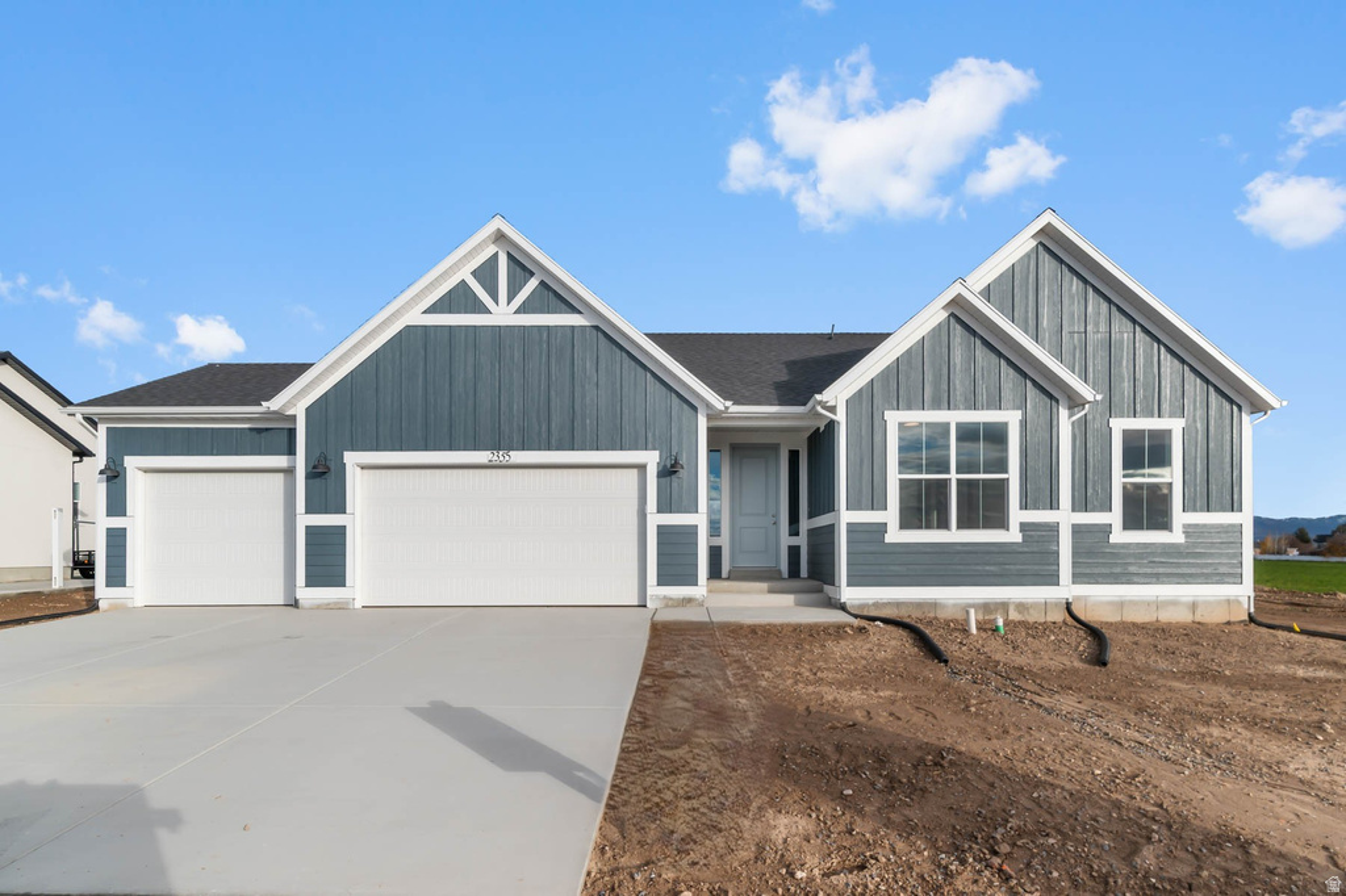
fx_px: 635
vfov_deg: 70.4
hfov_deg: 93.3
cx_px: 673
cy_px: 448
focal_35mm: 17
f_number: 8
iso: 320
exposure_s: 1/160
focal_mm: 17
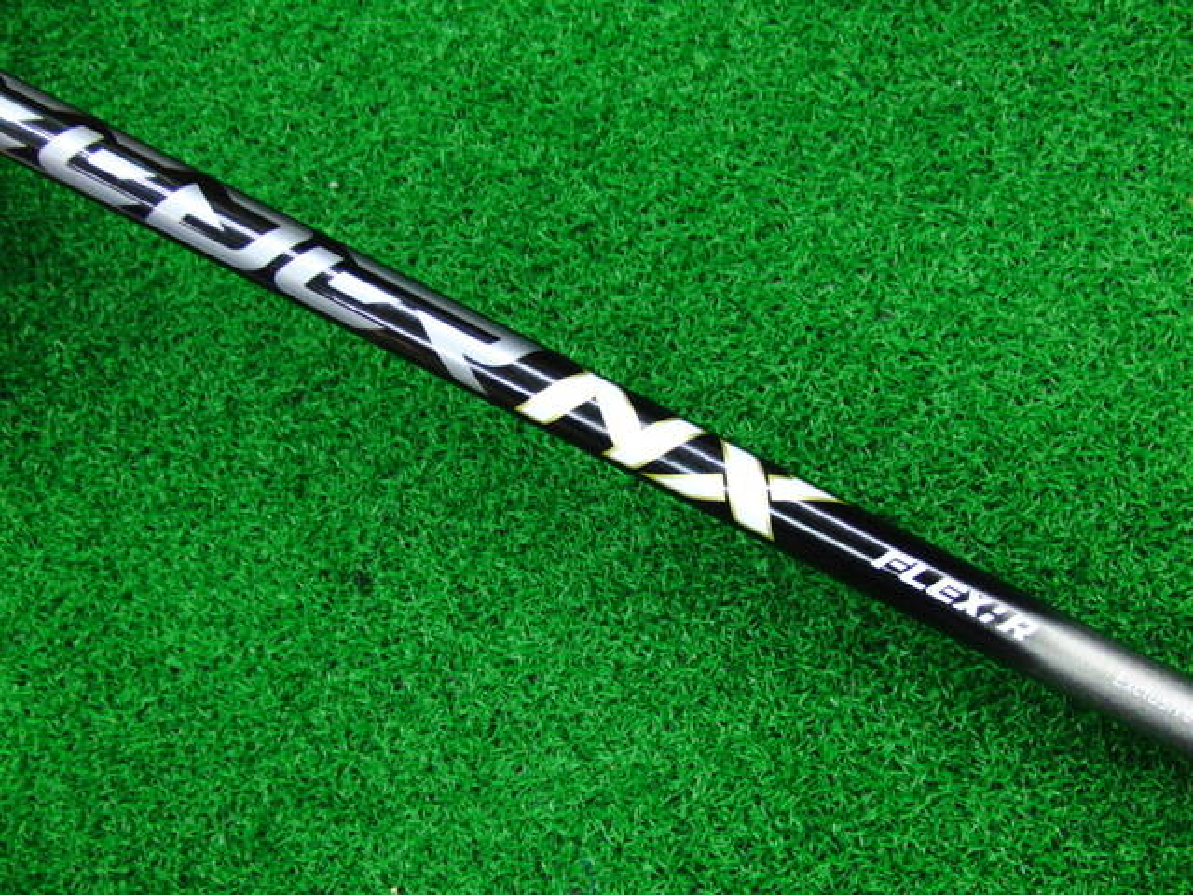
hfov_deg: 50.1
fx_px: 1275
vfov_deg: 38.7
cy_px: 448
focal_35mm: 37
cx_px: 596
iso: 400
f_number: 3.6
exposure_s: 1/30
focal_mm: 6.42
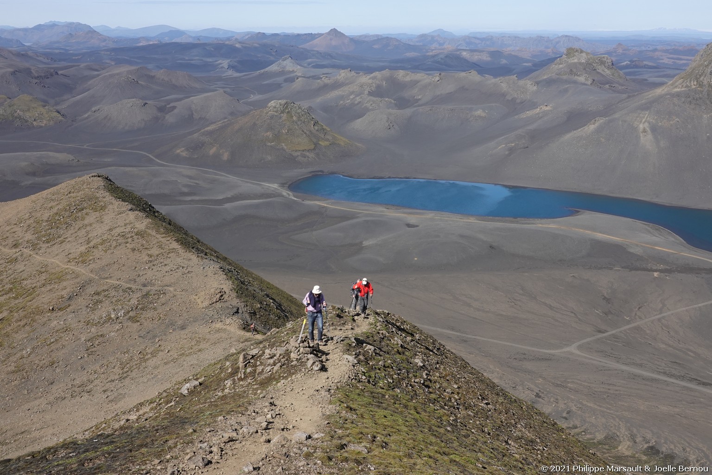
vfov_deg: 31.9
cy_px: 238
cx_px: 356
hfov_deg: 46.4
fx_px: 831
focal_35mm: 42
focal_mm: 15.59
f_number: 6.3
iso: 250
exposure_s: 1/640
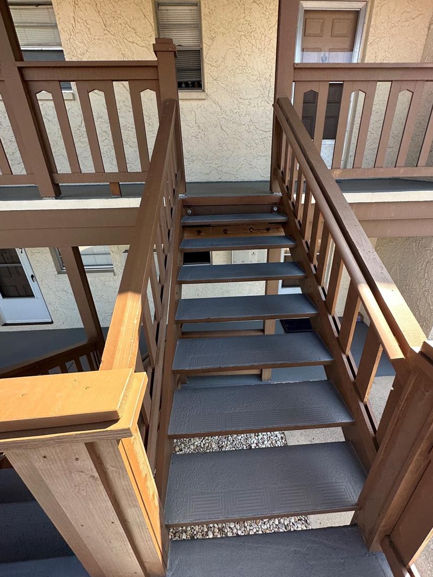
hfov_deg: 81.7
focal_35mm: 15
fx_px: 250
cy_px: 284
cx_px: 228
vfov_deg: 98.2
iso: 40
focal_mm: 2.22
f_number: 2.2
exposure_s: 1/181
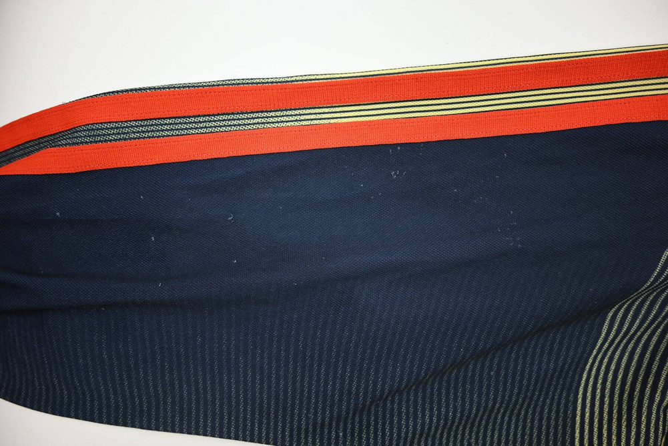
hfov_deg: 73.7
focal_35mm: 24
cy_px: 223
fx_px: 445
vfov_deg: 53.2
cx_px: 334
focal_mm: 24
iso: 200
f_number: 4.8
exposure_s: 1/125
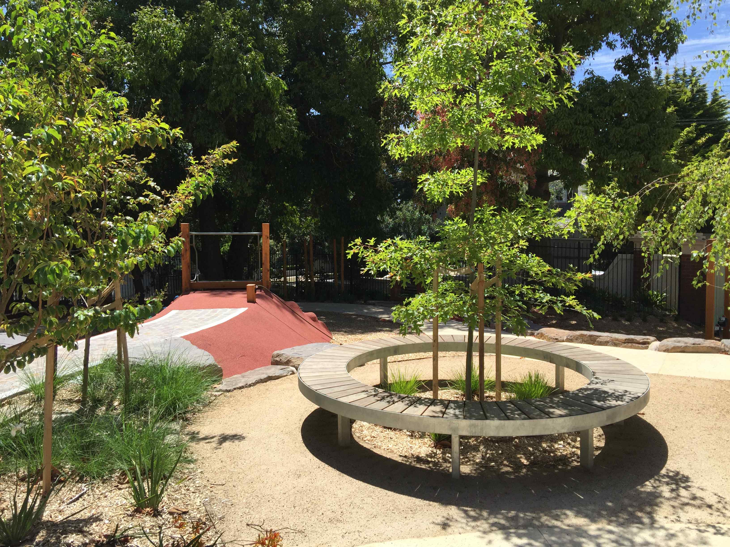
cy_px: 274
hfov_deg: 61.7
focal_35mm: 29
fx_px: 612
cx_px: 365
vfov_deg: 48.2
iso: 32
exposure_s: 1/1799
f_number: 2.2
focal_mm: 4.15
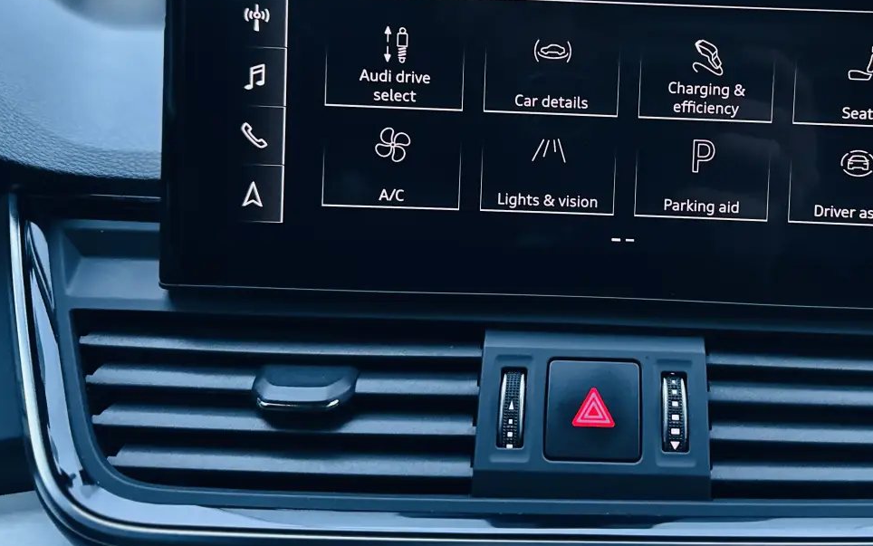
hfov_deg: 50.5
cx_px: 590
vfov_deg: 32.8
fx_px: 904
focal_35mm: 38
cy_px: 120
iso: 800
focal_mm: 6.86
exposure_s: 1/40
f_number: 1.78
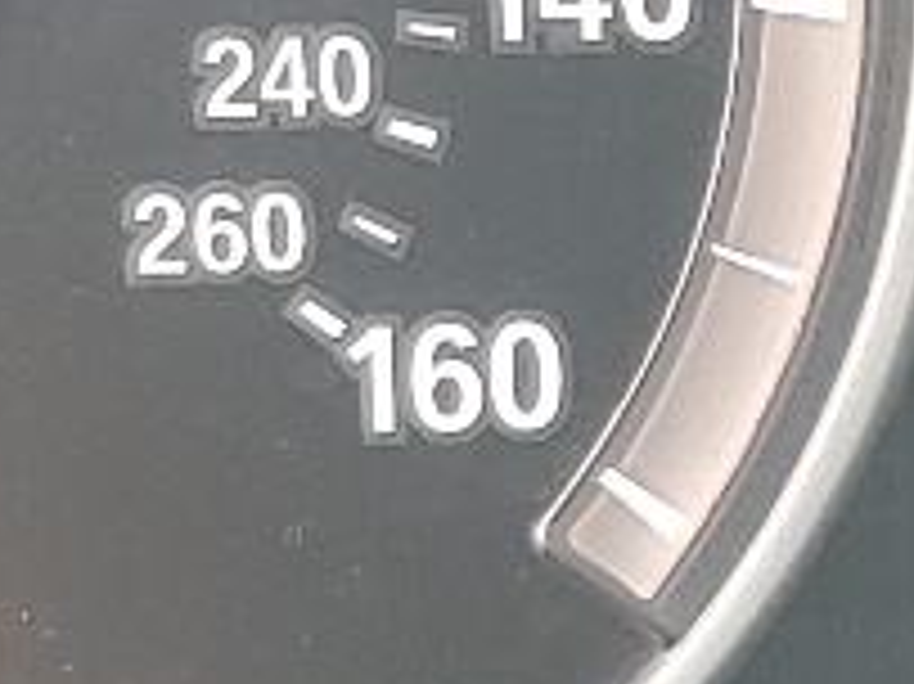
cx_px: 1009
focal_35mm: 205
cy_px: 490
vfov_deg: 7.2
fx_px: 5410
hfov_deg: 9.6
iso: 66
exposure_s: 1/60.2
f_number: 1.5
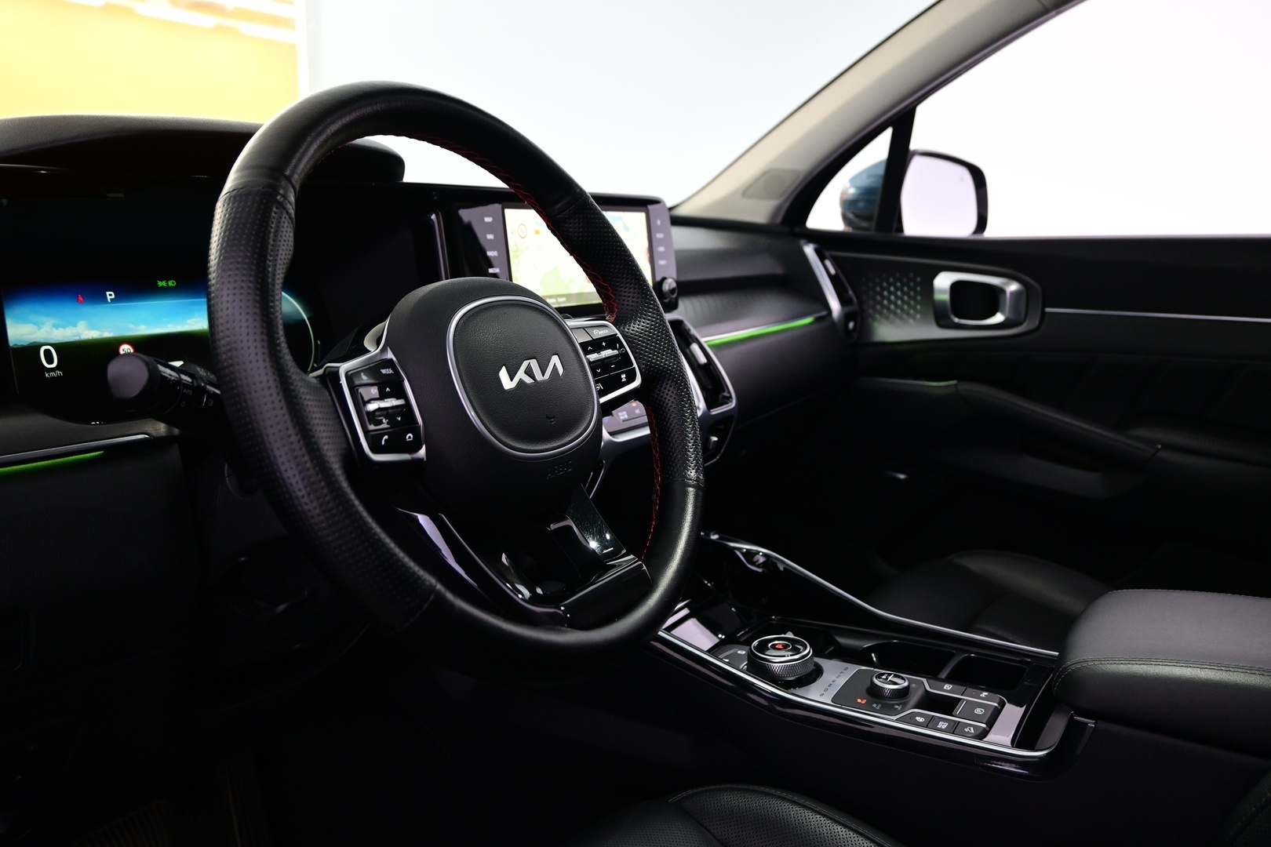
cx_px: 636
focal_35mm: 30
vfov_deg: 43.6
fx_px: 1059
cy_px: 424
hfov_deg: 61.9
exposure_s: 1/30
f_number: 3.8
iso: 1250
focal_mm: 20
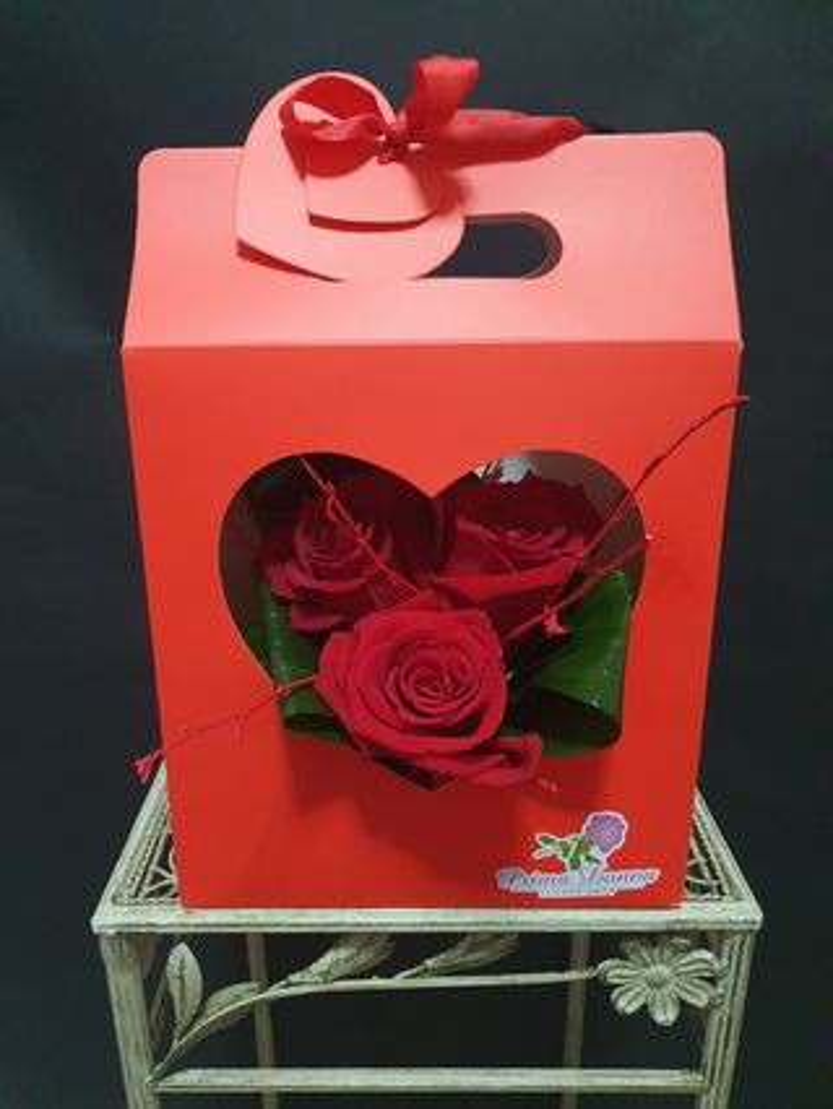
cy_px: 554
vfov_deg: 67.3
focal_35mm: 26
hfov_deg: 53.1
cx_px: 416
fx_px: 833
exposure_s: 1/50
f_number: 1.5
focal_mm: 4.32
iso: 800
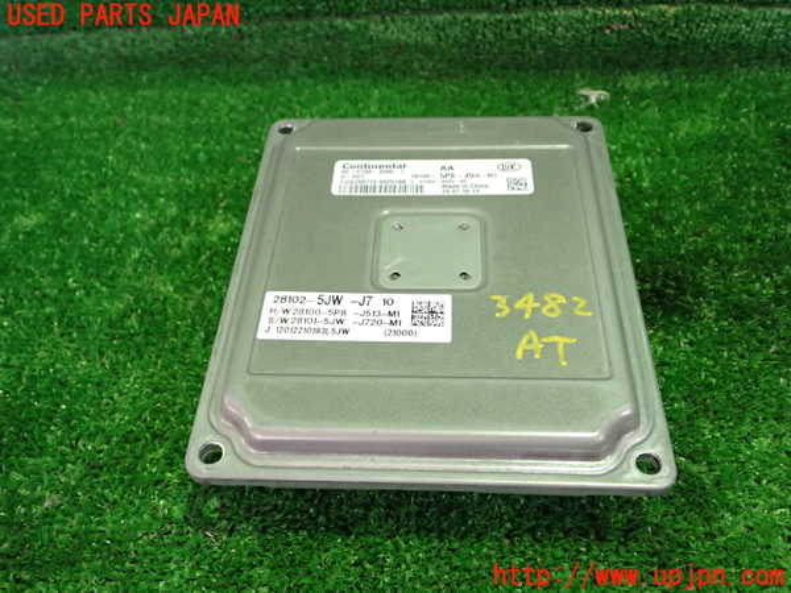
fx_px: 731
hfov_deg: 56.8
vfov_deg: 44.2
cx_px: 396
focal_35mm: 32
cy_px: 296
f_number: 2.4
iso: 400
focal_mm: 5.79
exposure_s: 1/30
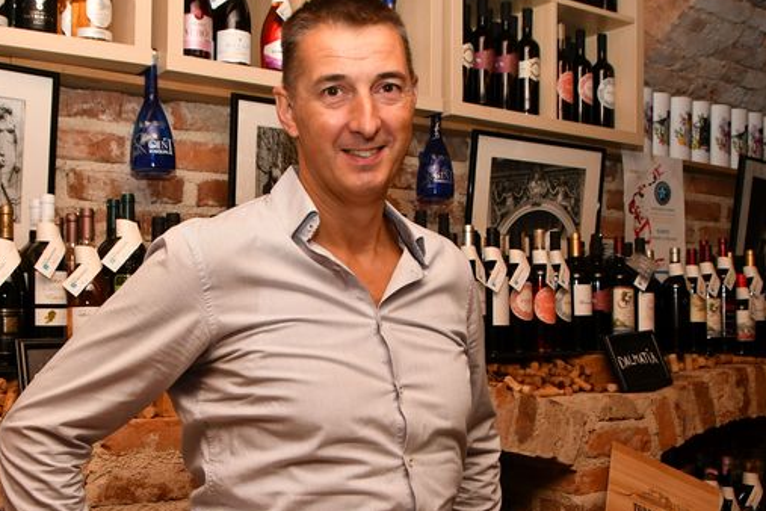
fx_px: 936
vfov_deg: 30.5
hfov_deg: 44.3
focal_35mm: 44
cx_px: 317
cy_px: 271
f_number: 8
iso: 800
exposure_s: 1/320
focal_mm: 18
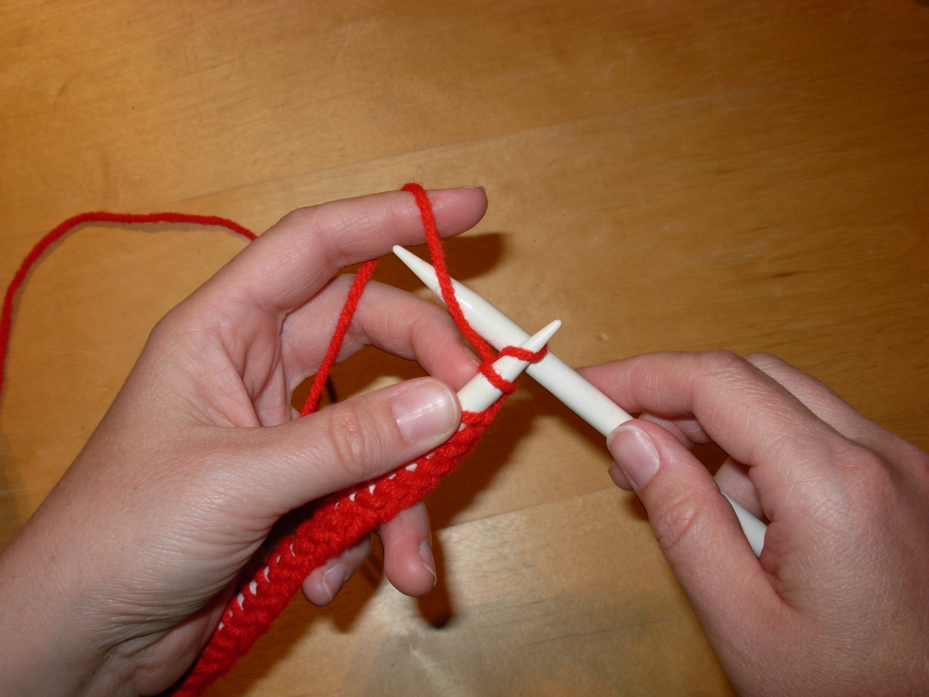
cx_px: 464
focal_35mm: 38
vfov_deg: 37.7
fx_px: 1020
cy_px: 348
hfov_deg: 49.0
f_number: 4.9
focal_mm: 6.3
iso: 79
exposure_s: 1/22.6
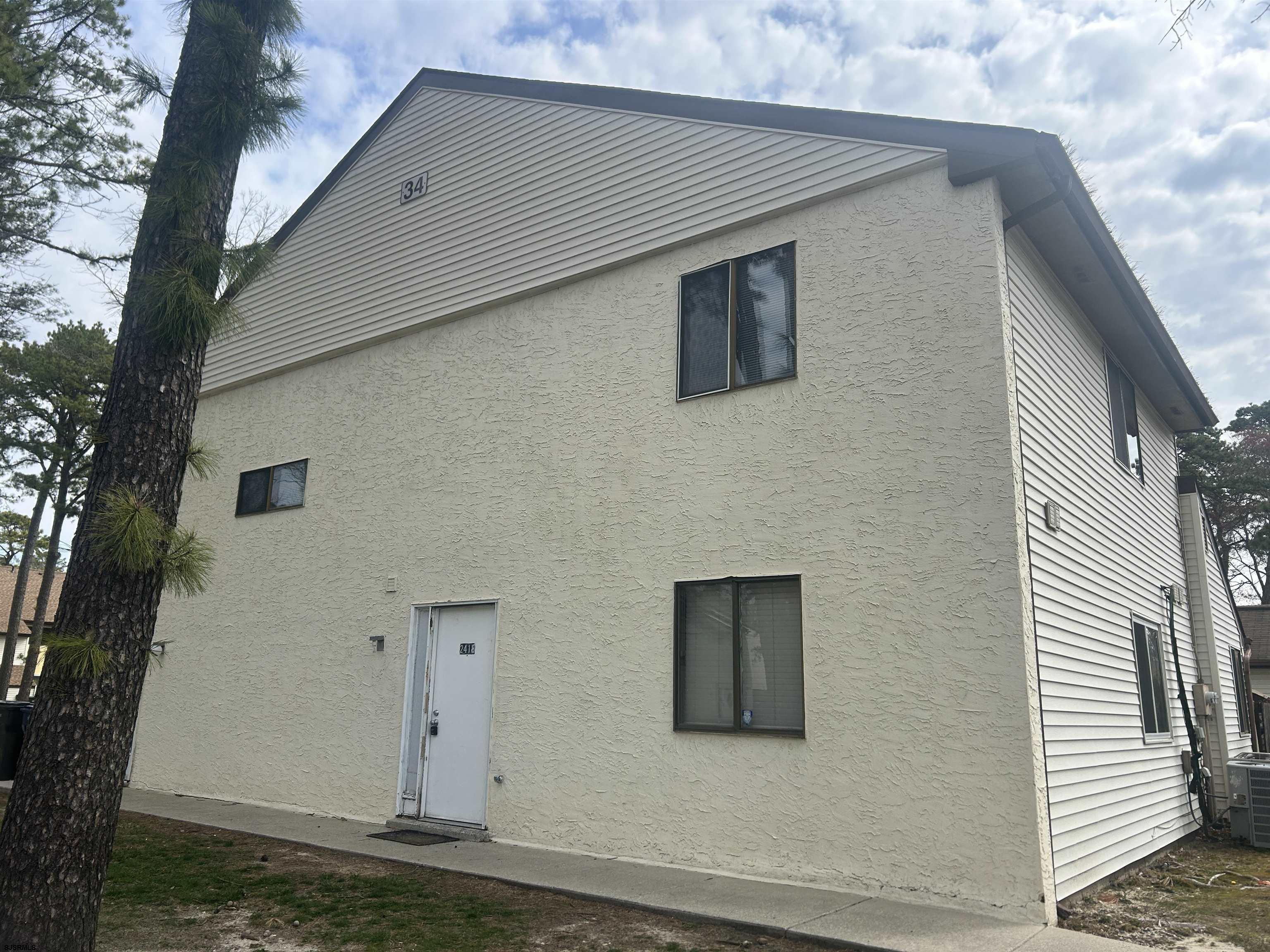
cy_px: 476
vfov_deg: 53.1
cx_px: 635
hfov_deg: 67.3
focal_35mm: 26
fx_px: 954
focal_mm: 5.7
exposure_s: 1/3571
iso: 50
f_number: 1.5
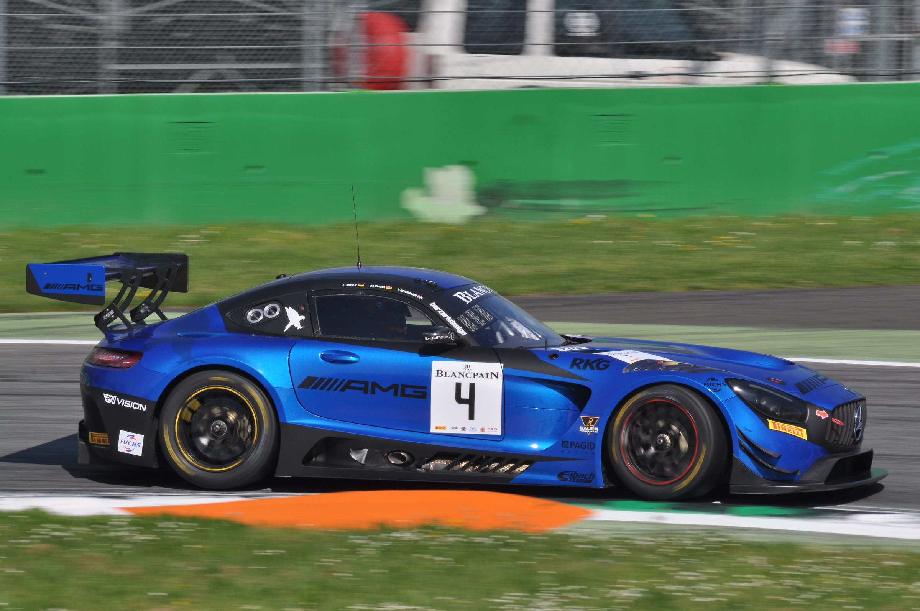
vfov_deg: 3.4
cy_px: 306
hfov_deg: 5.1
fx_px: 10337
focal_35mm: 405
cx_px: 460
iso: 200
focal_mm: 270
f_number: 20
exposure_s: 1/160
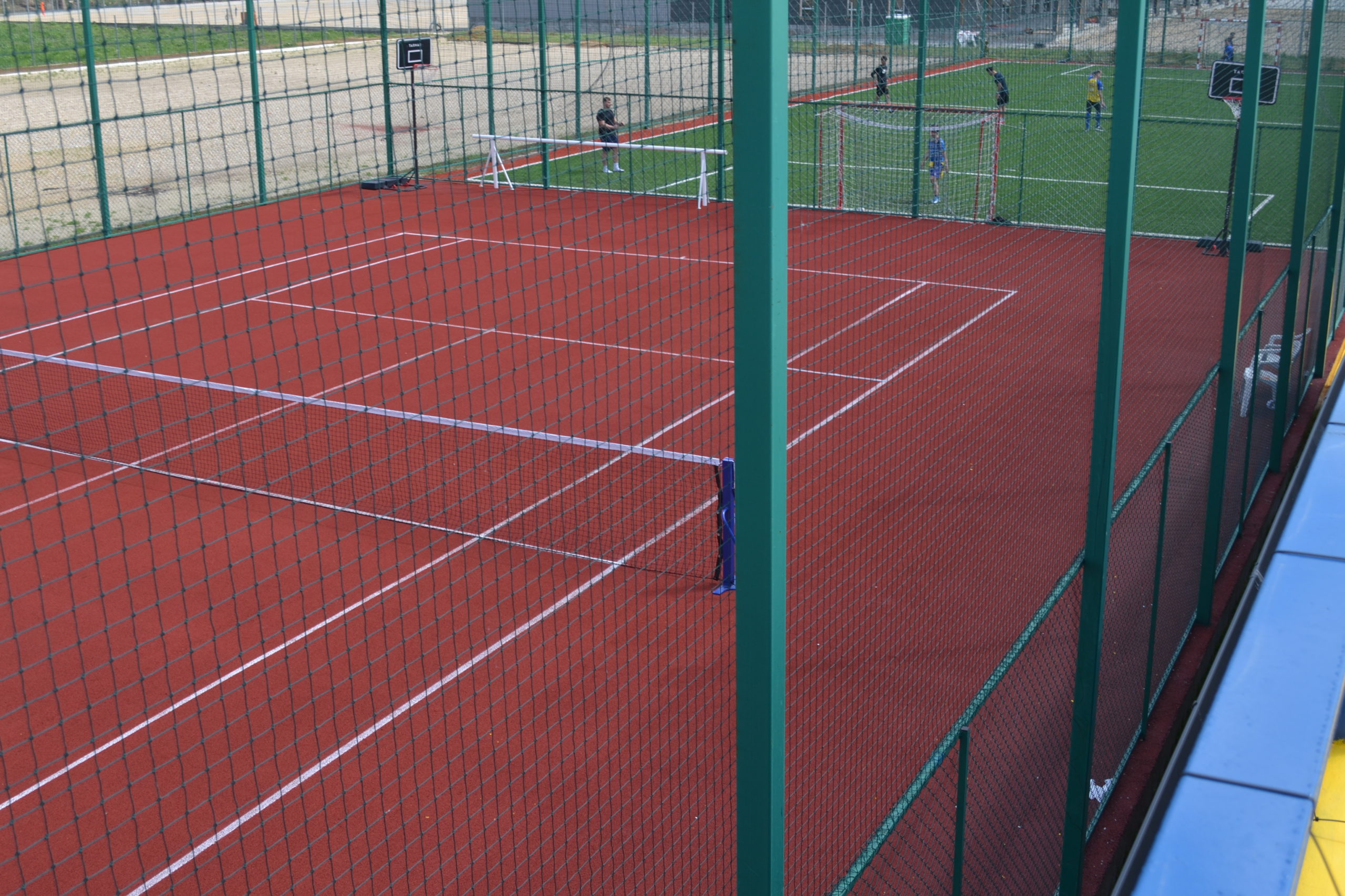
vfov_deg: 31.9
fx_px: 1569
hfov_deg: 46.4
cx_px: 672
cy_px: 448
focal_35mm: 42
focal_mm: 28
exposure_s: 1/200
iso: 100
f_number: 7.1
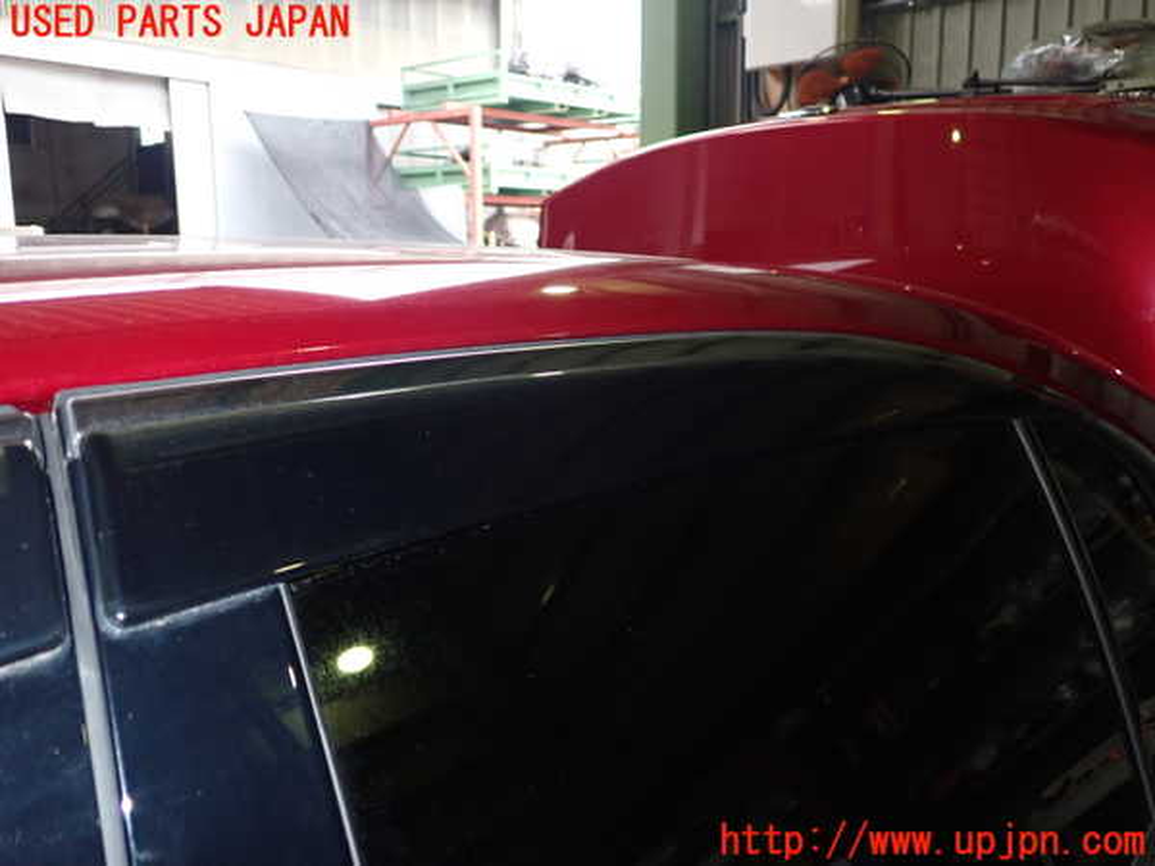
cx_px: 578
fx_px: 1001
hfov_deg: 60.0
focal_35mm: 30
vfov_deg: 46.8
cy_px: 433
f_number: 6.3
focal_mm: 5.4
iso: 500
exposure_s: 1/30
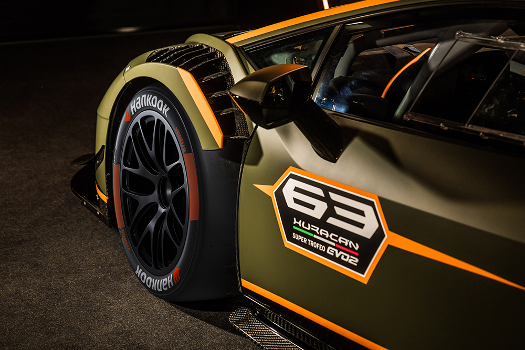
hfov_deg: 31.4
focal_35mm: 64
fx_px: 933
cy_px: 175
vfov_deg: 21.2
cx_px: 262
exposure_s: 1/60
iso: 500
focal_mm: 64
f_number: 4
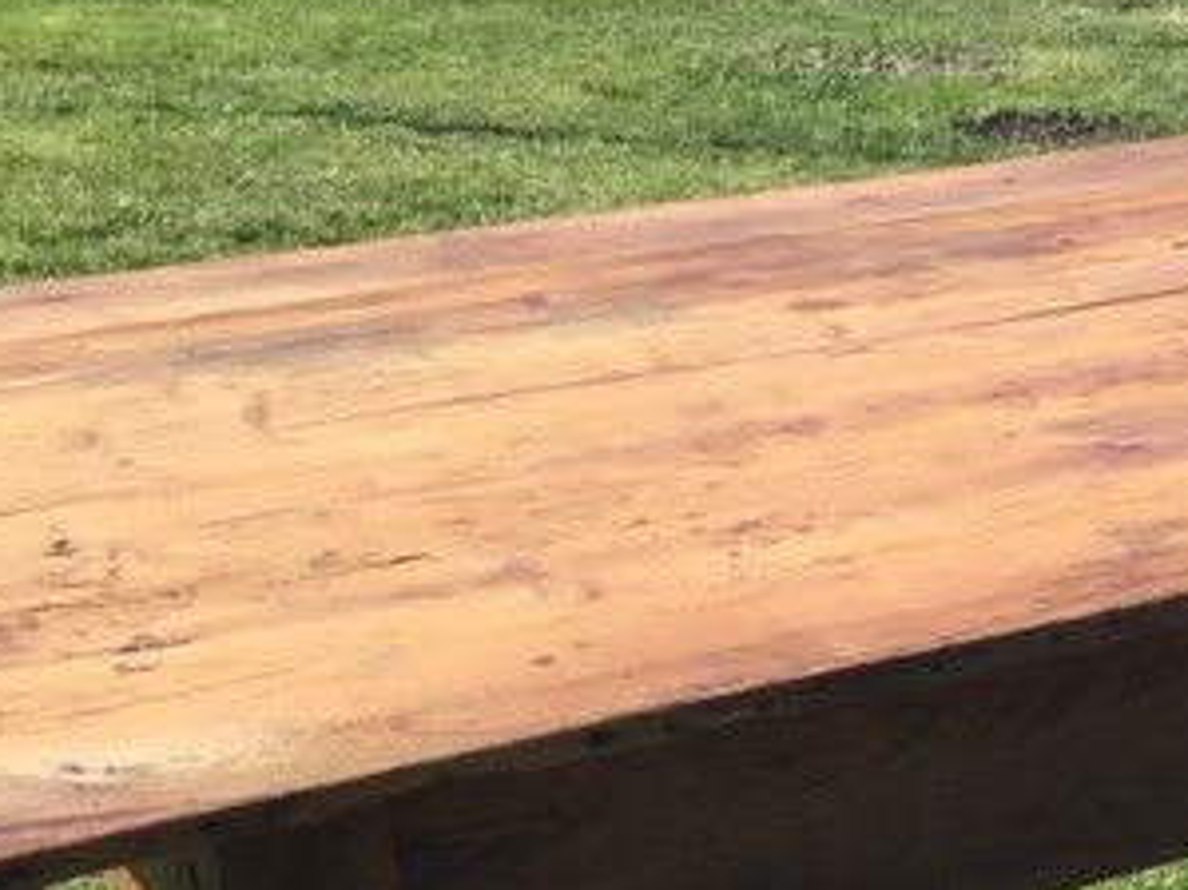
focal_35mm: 83
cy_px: 1136
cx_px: 1248
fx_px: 2847
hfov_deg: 22.5
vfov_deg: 16.8
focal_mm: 3.3
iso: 25
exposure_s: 1/604
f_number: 2.4
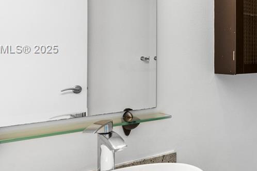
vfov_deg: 29.5
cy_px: 50
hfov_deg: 35.0
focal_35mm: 45
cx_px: 306
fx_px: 321
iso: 100
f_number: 10
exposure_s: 1/3
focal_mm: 14
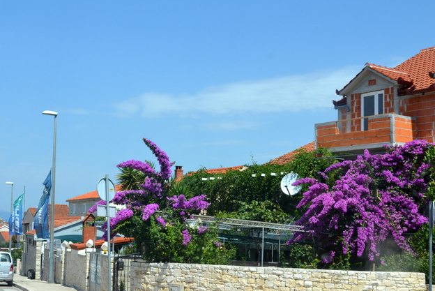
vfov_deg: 27.0
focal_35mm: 50
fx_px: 605
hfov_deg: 39.4
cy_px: 168
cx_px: 178
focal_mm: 26
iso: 100
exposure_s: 1/400
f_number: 7.1
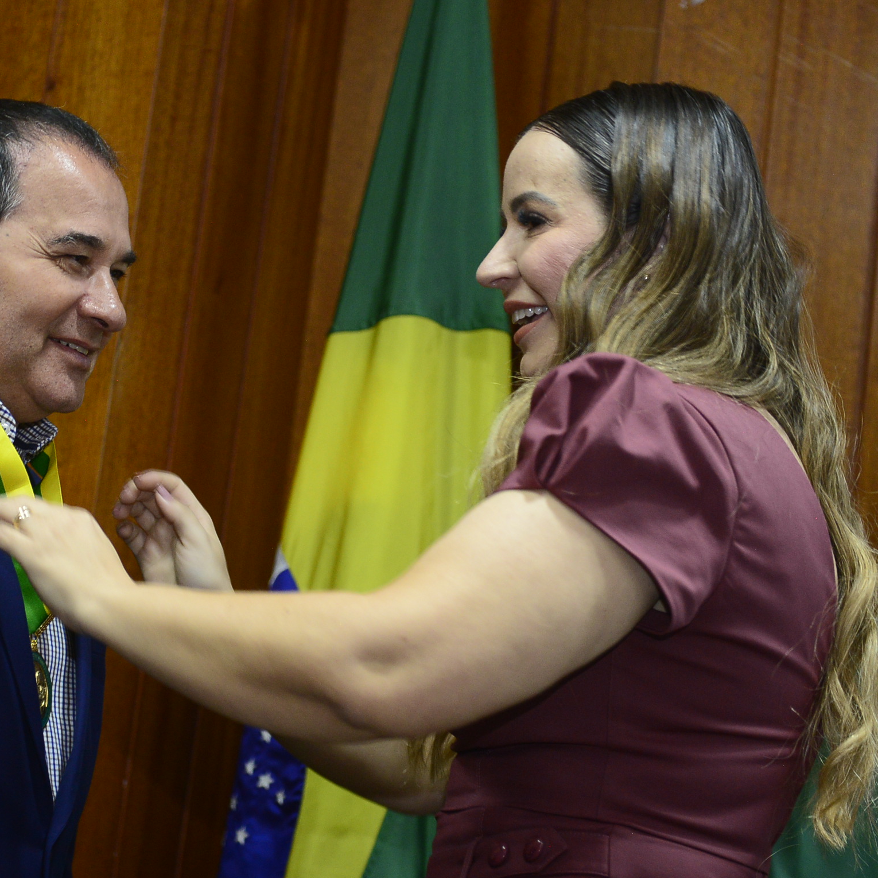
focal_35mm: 117
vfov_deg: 14.9
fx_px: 3357
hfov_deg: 14.8
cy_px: 459
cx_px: 153
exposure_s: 1/125
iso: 2000
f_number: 2.8
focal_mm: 70
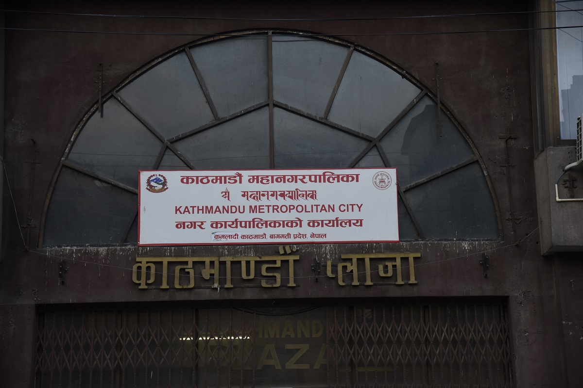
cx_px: 292
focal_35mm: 82
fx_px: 1328
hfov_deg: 24.8
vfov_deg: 16.7
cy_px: 194
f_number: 5.6
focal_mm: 82
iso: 640
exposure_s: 1/160
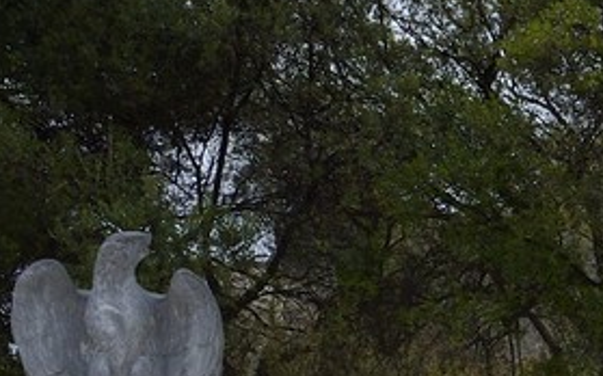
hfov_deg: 9.6
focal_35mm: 187
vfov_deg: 6.7
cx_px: 1554
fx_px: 3071
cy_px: 813
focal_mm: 32
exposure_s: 1/250
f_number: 13
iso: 200
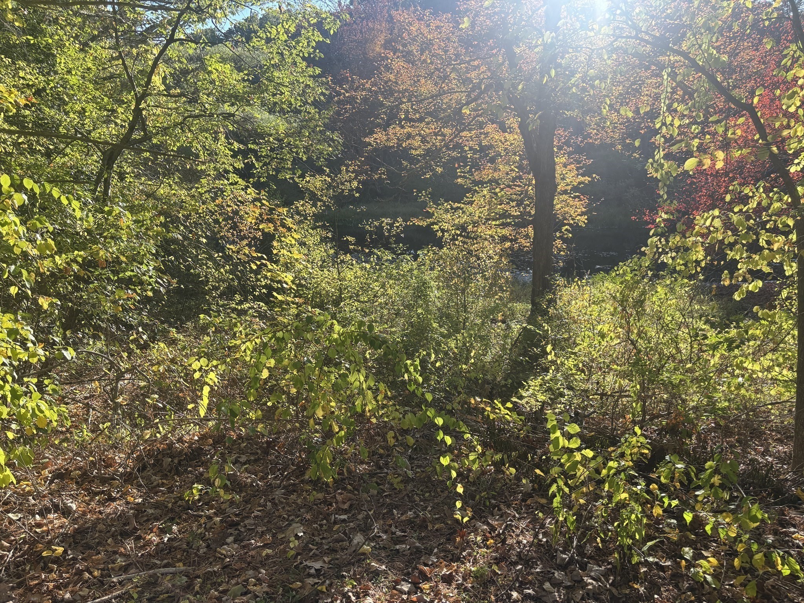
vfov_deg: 53.1
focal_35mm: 26
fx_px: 604
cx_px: 402
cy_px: 302
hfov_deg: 67.3
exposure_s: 1/649
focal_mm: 5.96
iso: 50
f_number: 1.6
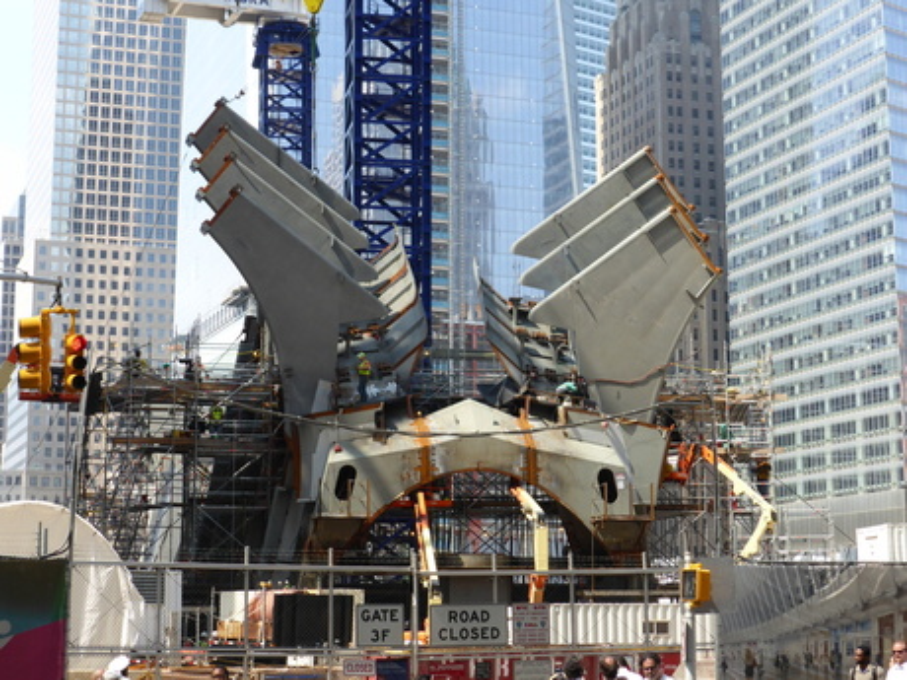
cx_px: 454
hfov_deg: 29.8
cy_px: 340
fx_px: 1703
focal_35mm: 65
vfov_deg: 22.6
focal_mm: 11
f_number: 4.8
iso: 100
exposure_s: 1/160
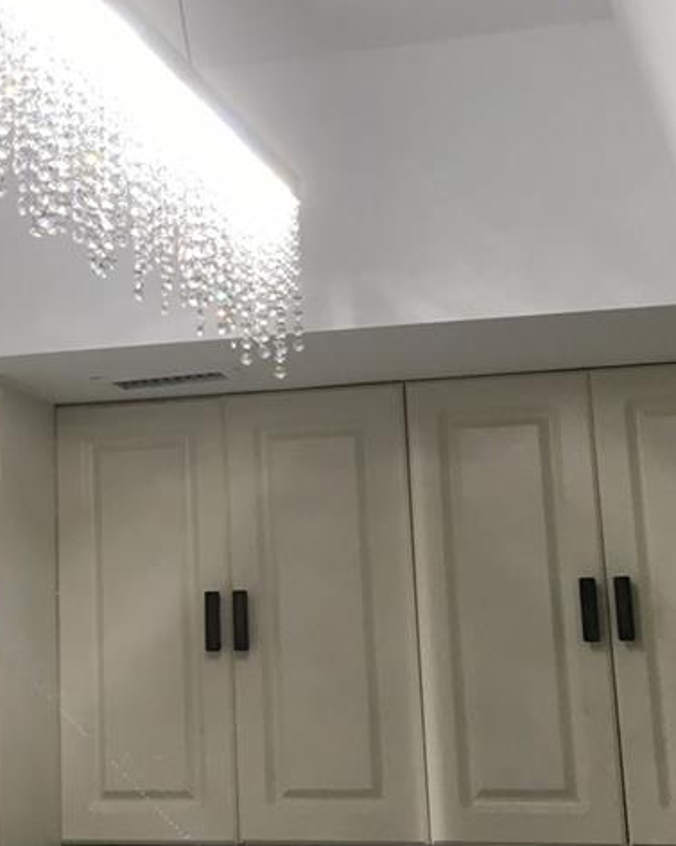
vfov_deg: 26.3
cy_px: 308
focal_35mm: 72
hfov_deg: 21.0
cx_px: 122
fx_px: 1802
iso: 25
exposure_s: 1/40
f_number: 2.2
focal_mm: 4.15
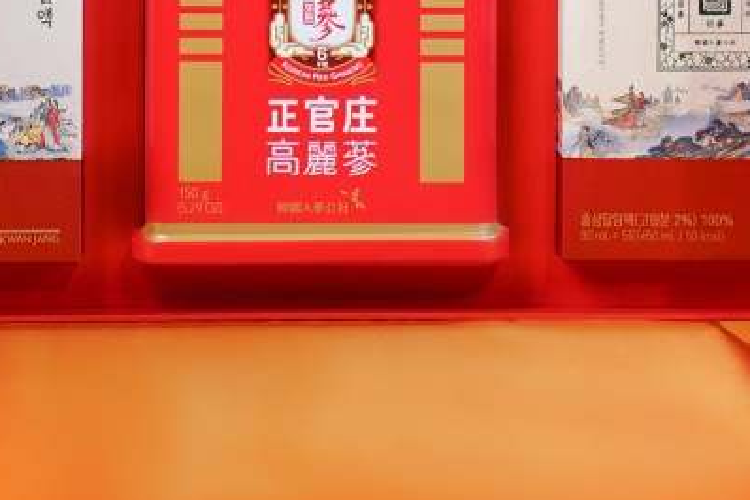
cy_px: -230
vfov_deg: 4.0
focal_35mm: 338
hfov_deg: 6.1
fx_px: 7038
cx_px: 298
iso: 200
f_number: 3.2
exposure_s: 1/125
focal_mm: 75
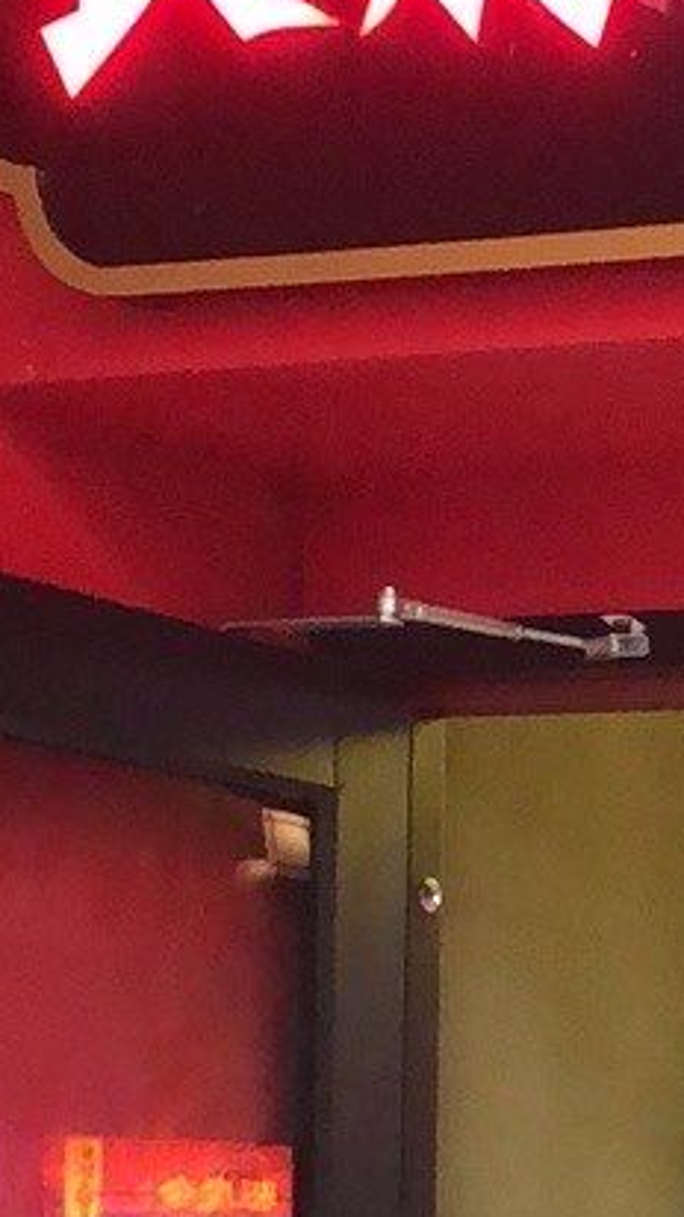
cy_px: 757
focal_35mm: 243
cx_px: 1256
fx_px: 7843
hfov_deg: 4.9
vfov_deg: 8.9
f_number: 1.8
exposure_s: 1/50
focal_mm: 4
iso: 250
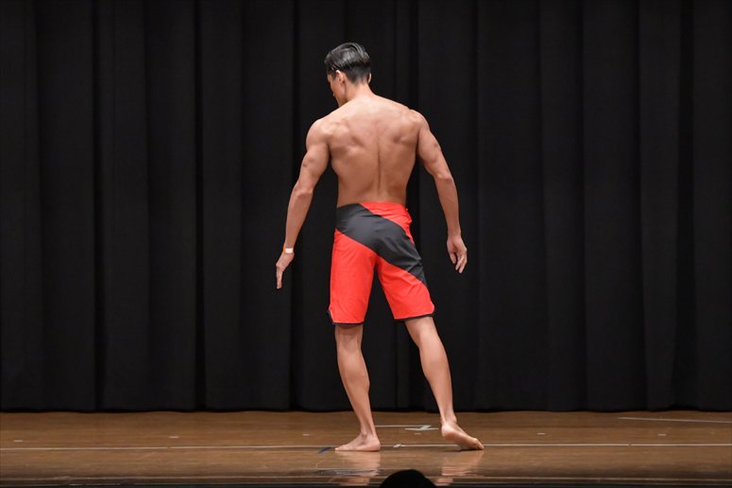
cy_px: 244
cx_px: 366
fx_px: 4573
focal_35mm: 225
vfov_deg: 6.1
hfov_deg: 9.2
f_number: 5.6
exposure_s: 1/400
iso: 6400
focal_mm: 150
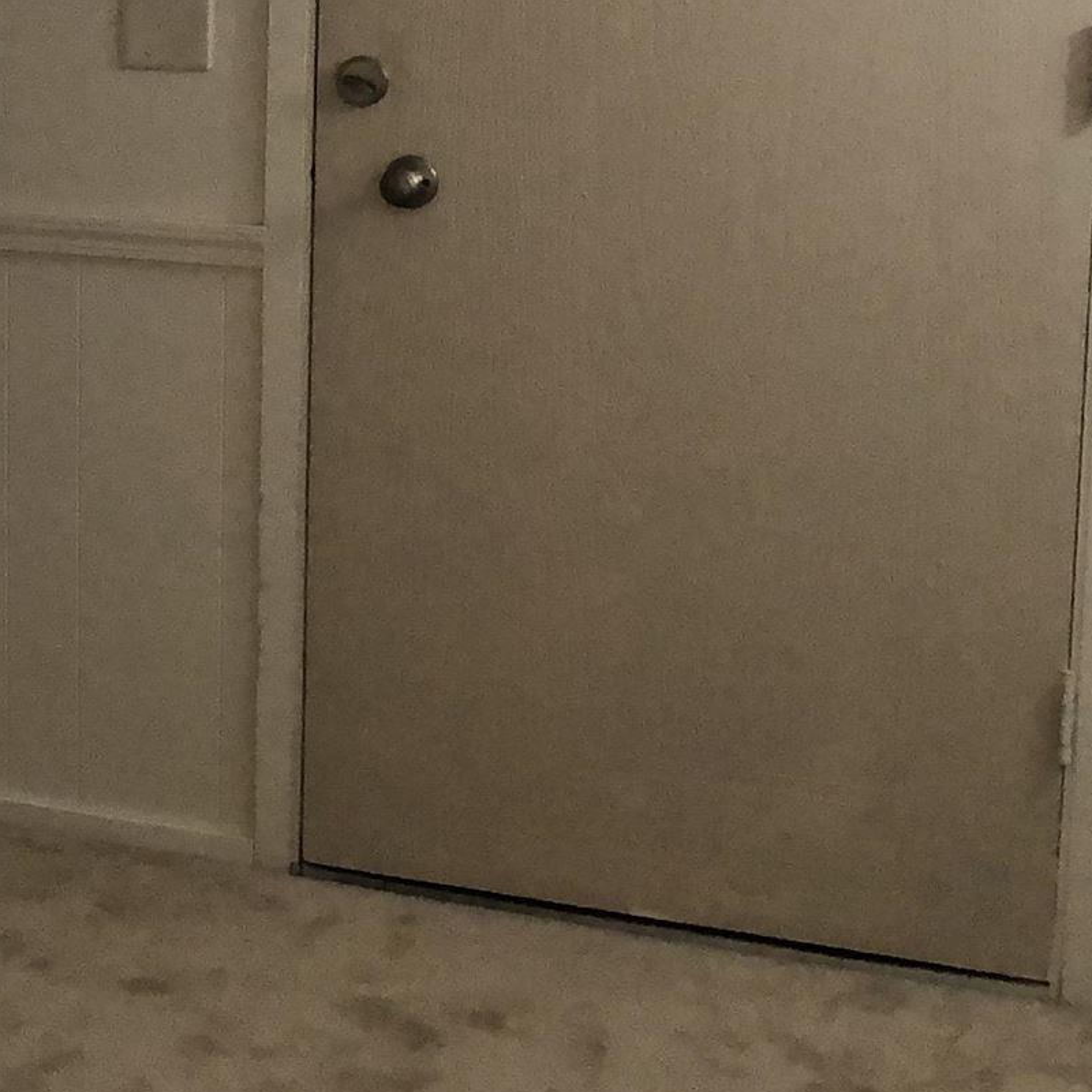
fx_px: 3391
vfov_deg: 18.2
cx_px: -384
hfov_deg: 17.1
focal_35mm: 95
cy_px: 281
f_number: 1.8
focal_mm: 3.99
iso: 250
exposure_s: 1/60
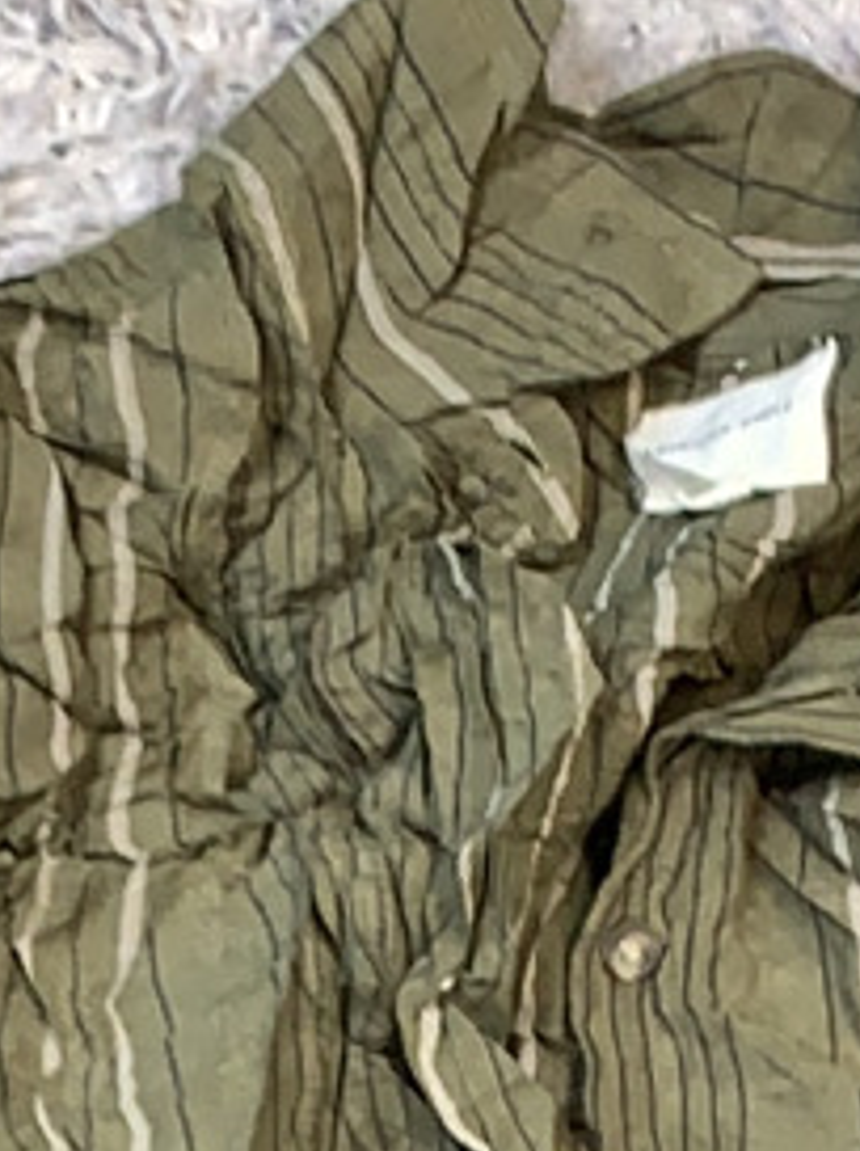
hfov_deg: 14.3
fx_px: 3420
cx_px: 607
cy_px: 1889
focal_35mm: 103
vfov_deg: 16.7
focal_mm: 4.25
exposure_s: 1/100
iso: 80
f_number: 1.8
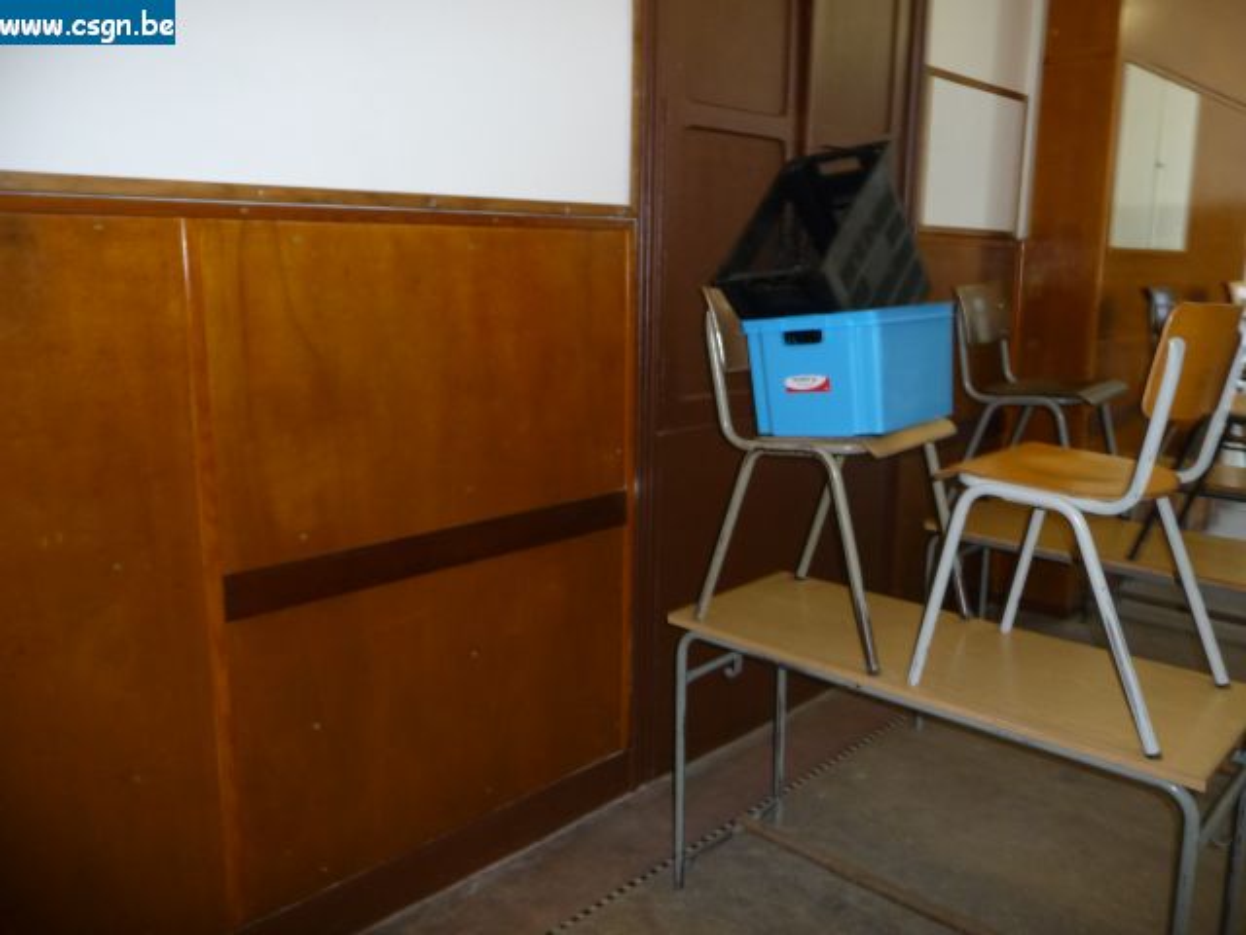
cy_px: 468
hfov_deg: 63.4
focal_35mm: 28
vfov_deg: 49.7
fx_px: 1008
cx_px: 623
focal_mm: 4.7
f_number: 3.3
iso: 200
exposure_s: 1/30
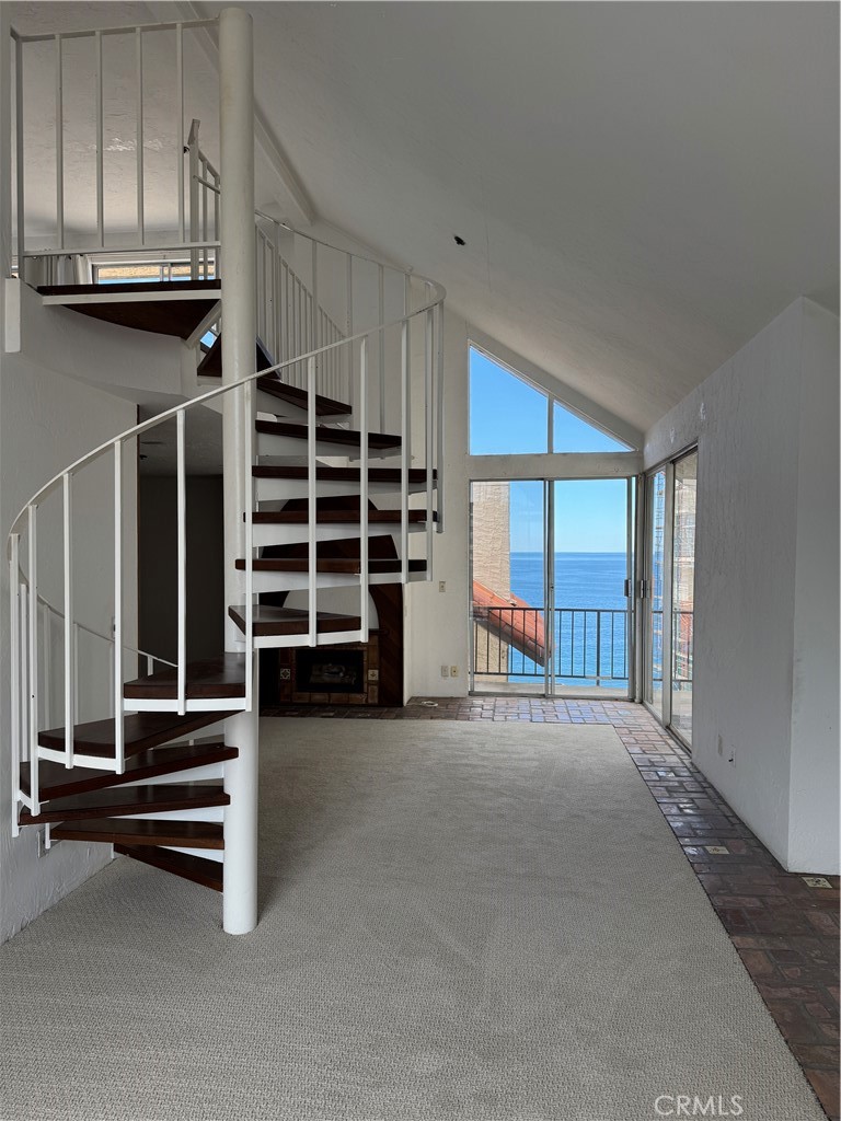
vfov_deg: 71.6
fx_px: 777
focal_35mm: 24
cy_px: 560
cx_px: 420
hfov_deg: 56.8
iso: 80
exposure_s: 1/448
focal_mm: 6.76
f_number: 1.78
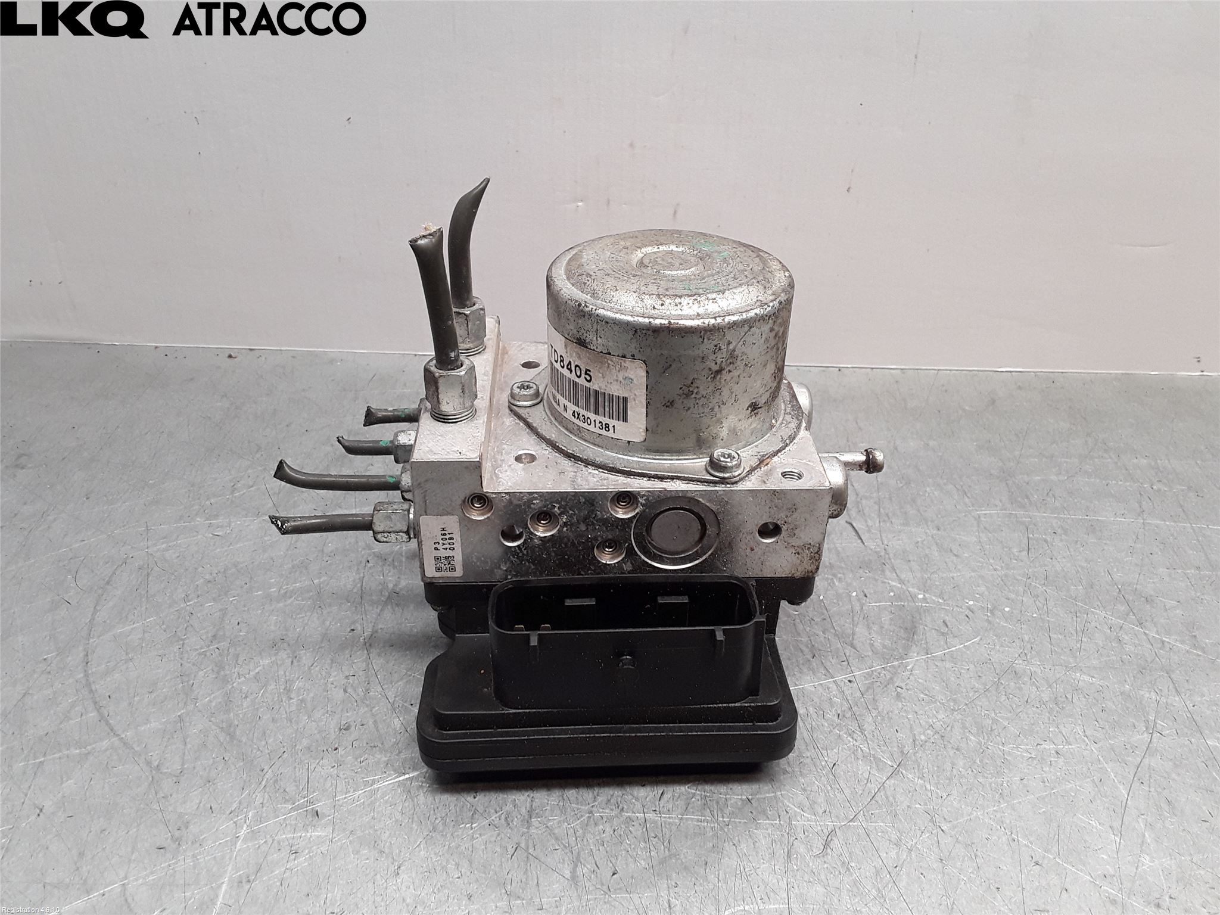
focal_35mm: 28
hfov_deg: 63.4
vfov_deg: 49.7
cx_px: 610
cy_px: 458
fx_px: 987
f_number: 1.9
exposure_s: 1/50
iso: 40
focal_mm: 2.91
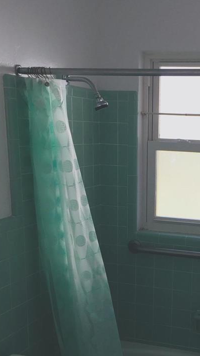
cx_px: 178
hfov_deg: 22.1
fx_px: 500
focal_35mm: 53
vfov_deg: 38.2
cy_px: 266
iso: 40
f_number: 2.2
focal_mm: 4.15
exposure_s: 1/40
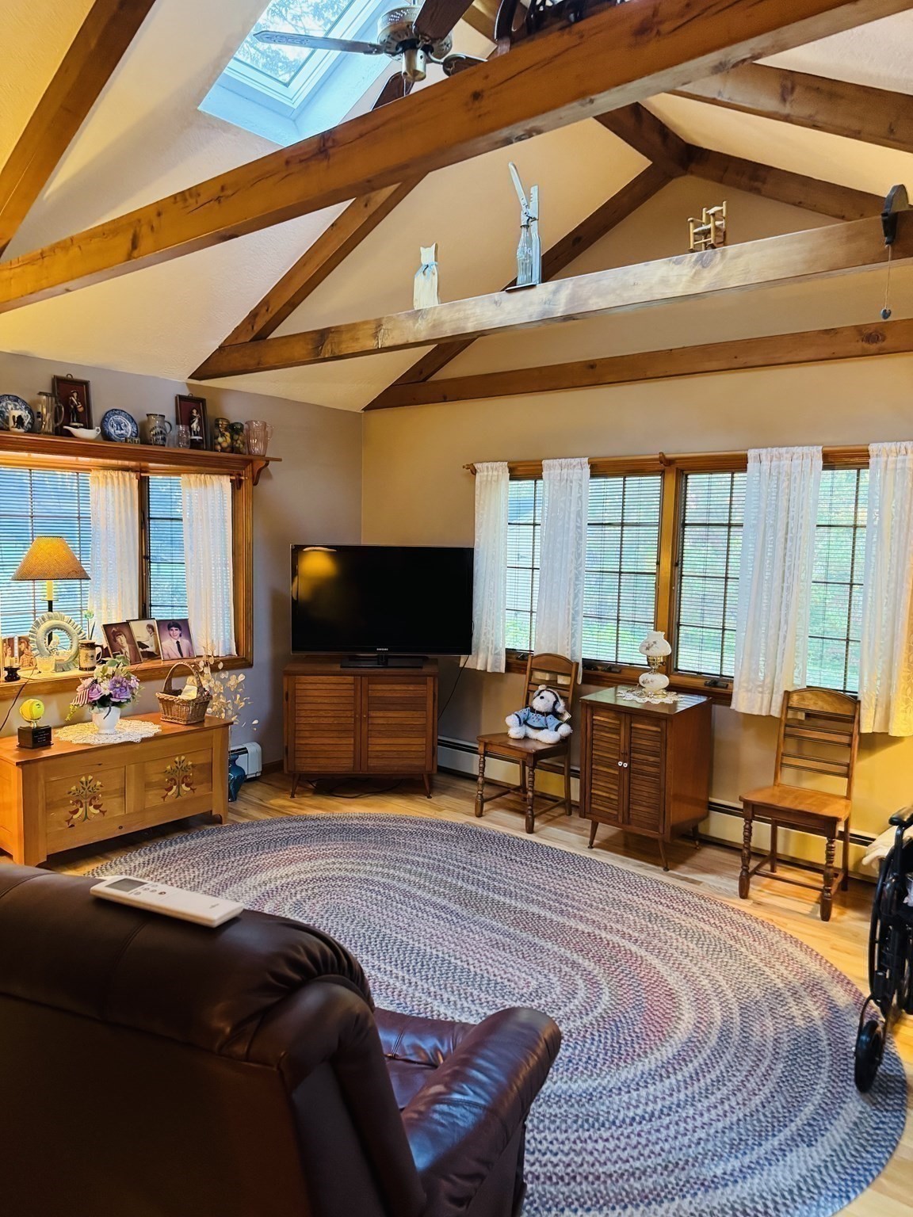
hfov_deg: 56.8
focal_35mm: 24
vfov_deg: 71.6
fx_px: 844
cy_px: 608
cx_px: 456
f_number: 1.78
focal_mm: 6.76
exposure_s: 1/60
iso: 800
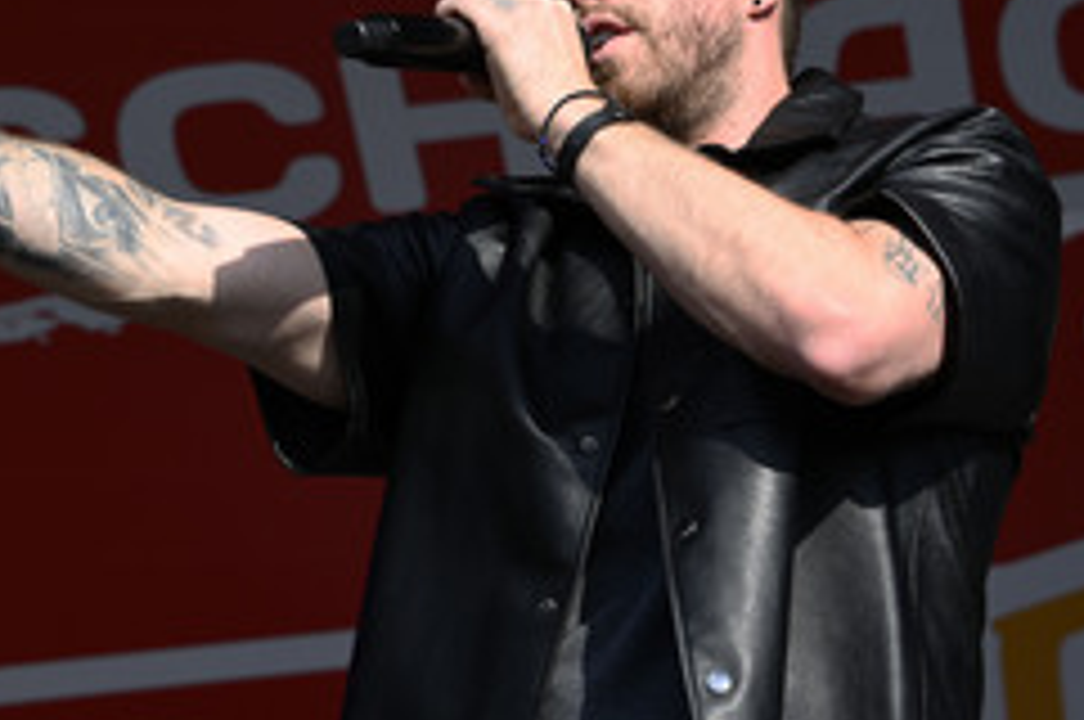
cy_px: 315
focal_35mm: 187
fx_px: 5623
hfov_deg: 11.0
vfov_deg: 7.3
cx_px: 569
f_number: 7.1
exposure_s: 1/200
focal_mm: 100
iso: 100
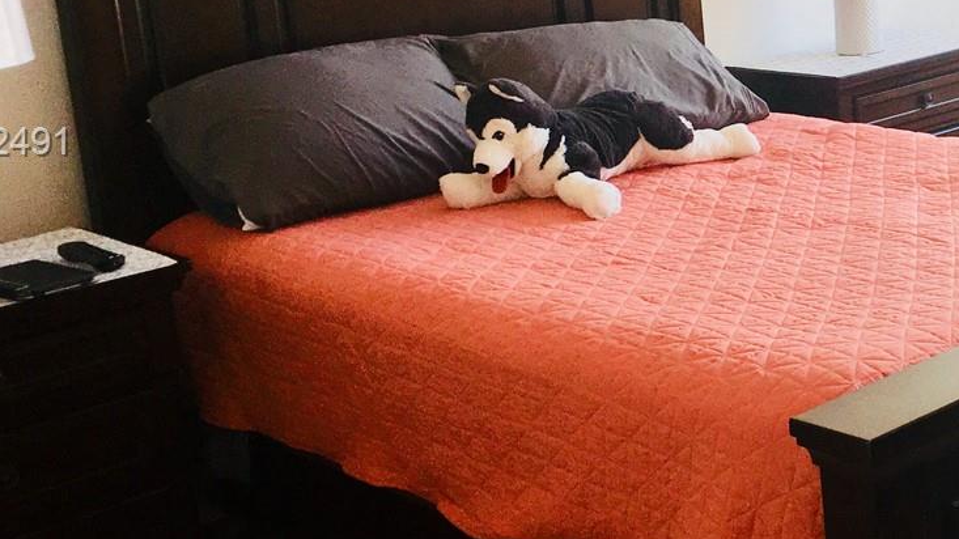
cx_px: 920
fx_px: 1754
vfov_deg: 17.4
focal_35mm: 69
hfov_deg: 28.9
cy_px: 144
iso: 32
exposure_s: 1/120
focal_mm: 4.15
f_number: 2.2
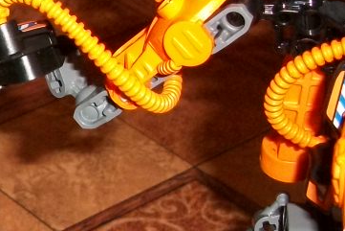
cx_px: -200
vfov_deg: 10.6
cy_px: 216
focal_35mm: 129
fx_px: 1237
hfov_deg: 14.6
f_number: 3.1
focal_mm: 6.3
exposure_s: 1/125
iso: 250
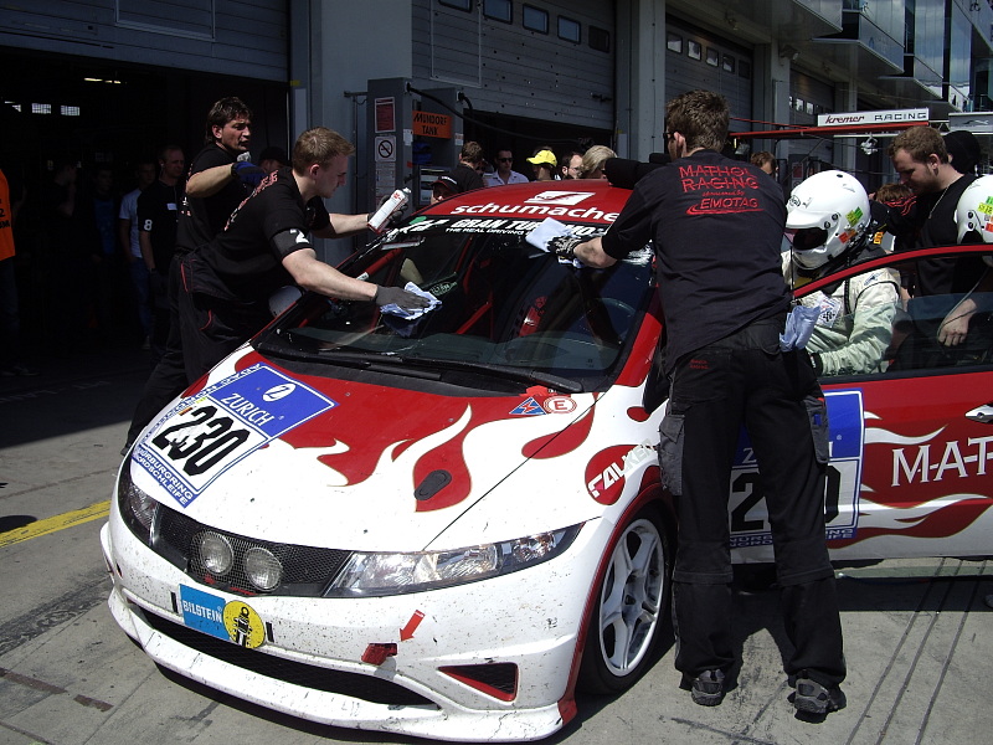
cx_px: 496
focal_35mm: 38
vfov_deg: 37.7
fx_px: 1090
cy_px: 372
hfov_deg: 49.0
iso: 50
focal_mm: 7.9
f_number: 5.6
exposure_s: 1/400
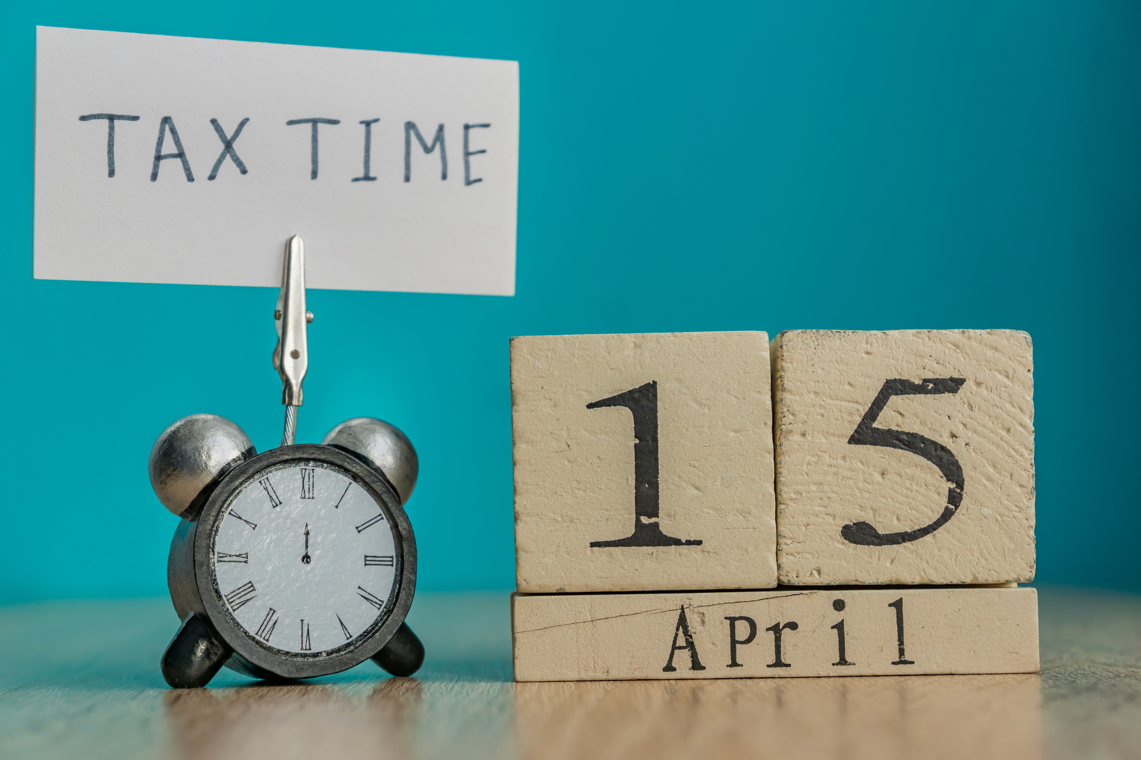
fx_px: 2377
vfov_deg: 18.2
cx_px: 570
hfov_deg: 27.0
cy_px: 380
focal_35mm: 75
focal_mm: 50
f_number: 5
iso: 100
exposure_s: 1/60
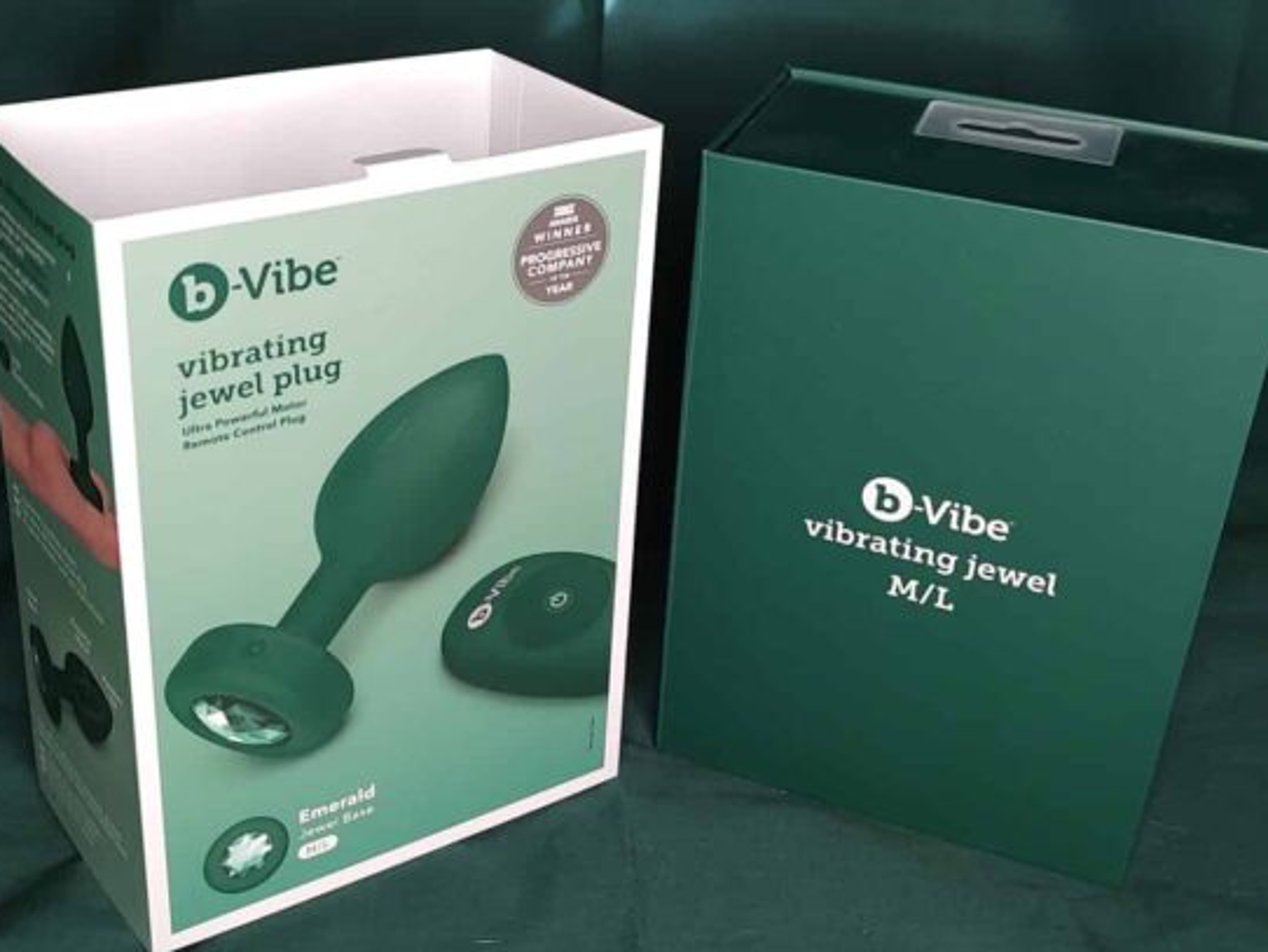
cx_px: 620
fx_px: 1246
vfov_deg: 41.8
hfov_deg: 53.9
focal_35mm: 34
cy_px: 487
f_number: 1.9
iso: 1559
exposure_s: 1/24
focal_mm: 5.88
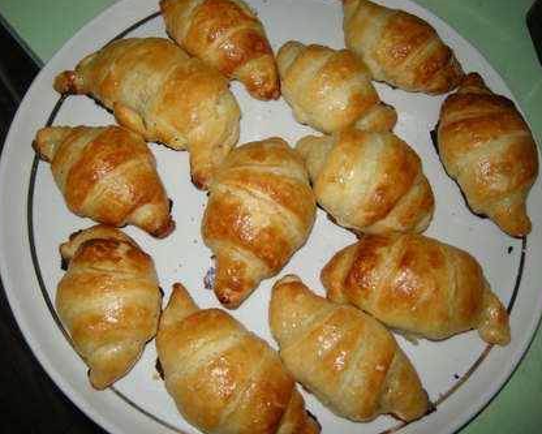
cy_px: 216
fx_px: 594
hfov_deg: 49.1
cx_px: 262
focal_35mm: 37
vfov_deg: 40.1
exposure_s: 1/60
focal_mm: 7.5
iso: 64
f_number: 2.7
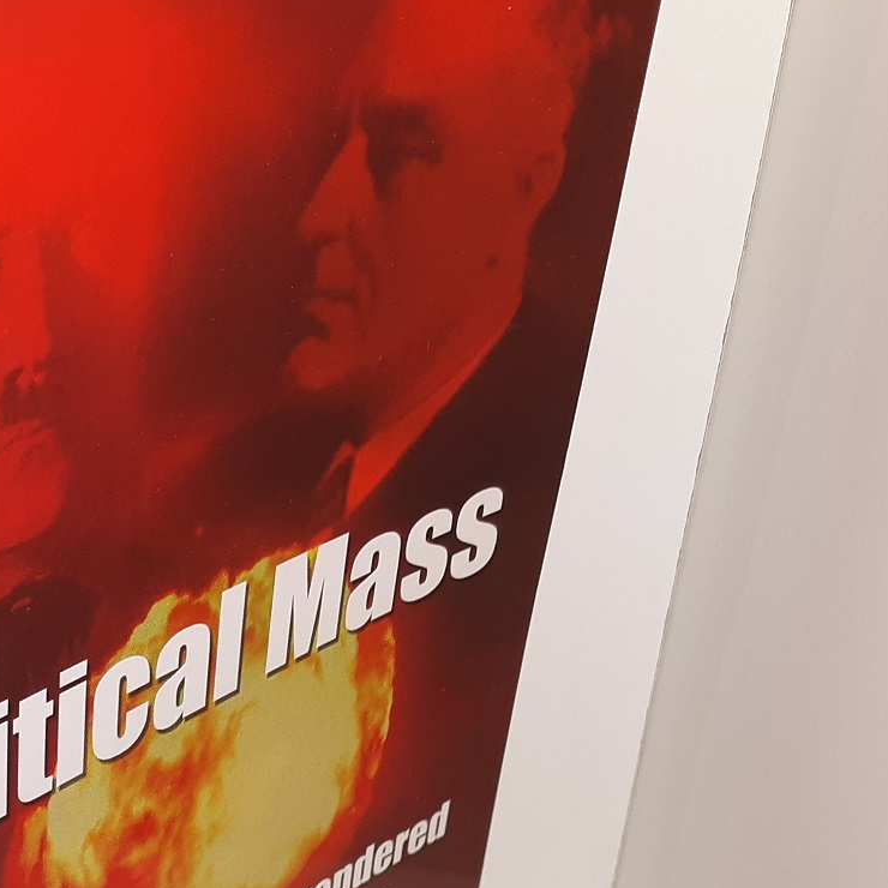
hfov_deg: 24.3
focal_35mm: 69
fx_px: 2003
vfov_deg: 24.9
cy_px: 554
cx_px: 90
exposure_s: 1/120
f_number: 1.7
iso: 50
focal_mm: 3.7
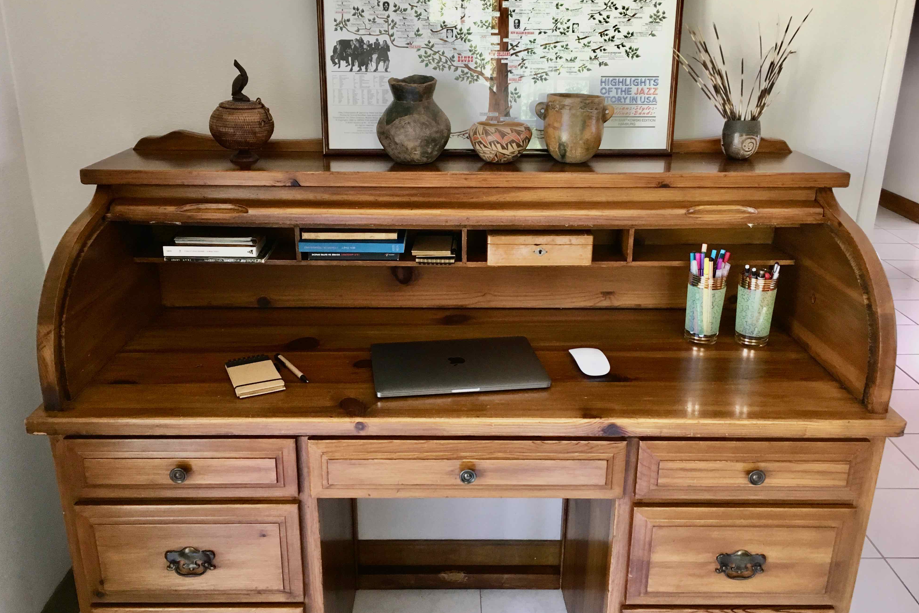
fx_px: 791
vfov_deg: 42.3
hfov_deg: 60.3
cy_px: 288
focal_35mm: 31
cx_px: 452
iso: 125
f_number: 2.2
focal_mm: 4.15
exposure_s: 1/33
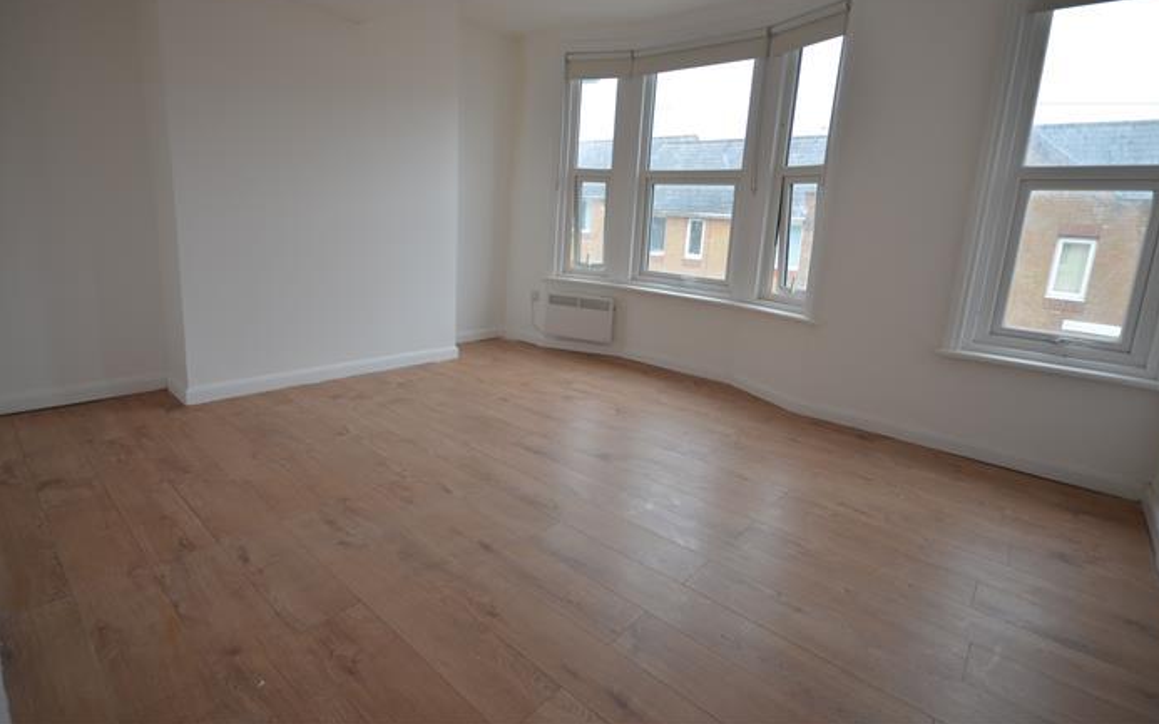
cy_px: 324
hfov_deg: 92.6
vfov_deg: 66.2
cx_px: 577
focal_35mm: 18
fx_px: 554
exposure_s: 1/60
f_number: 5.6
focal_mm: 11
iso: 100
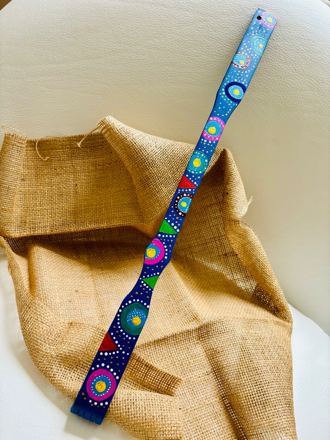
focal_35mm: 26
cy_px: 220
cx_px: 165
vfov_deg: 67.3
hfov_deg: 53.1
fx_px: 330
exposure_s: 1/119
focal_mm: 5.96
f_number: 1.6
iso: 125
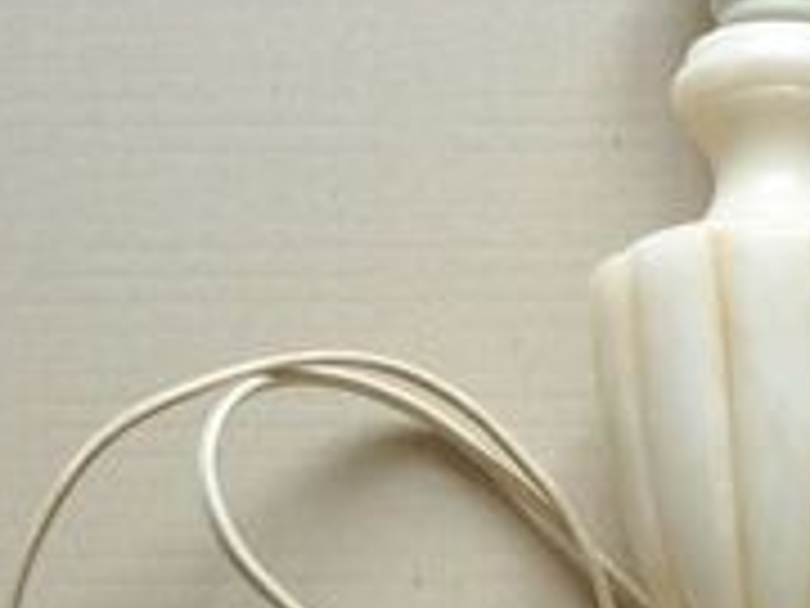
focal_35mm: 88
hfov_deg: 21.9
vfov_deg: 16.6
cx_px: 662
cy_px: 536
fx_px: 2059
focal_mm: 5.5
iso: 80
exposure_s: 1/60
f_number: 2.8
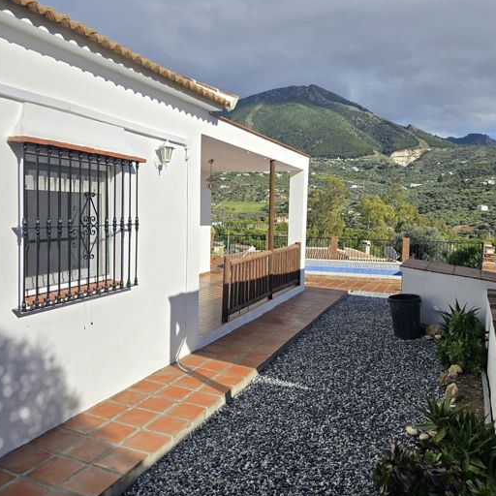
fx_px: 454
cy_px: 244
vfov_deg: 57.3
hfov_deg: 57.2
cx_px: 226
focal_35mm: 28
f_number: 1.7
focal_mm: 6.3
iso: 12
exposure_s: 1/1228
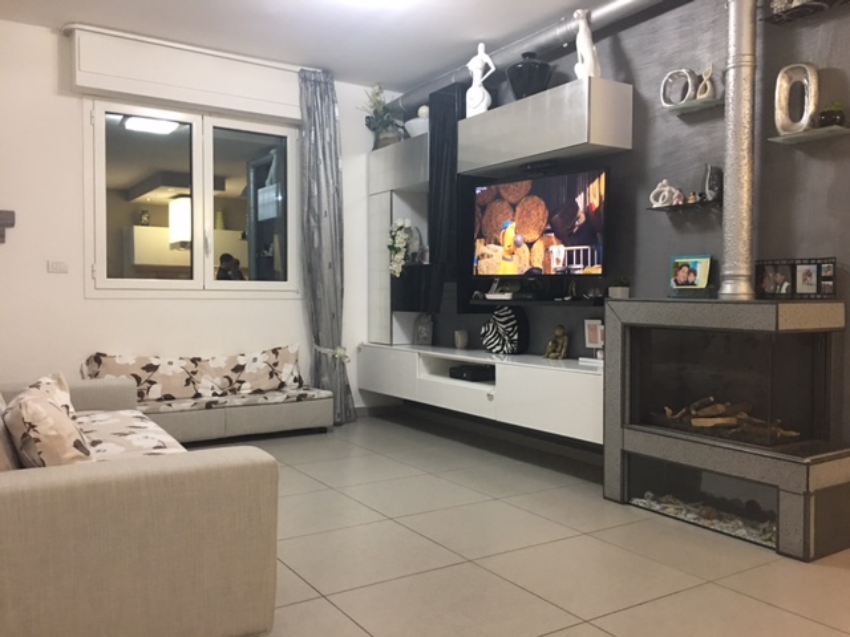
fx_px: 712
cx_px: 425
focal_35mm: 29
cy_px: 318
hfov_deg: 61.7
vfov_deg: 48.2
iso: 80
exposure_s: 1/10
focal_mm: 4.15
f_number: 2.2
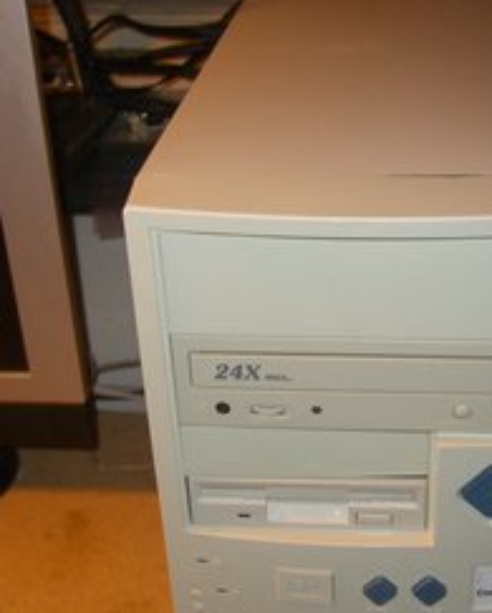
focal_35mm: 61
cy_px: 419
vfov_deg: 30.6
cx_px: 338
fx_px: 1108
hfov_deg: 24.9
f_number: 2.8
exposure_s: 1/60
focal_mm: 7.9
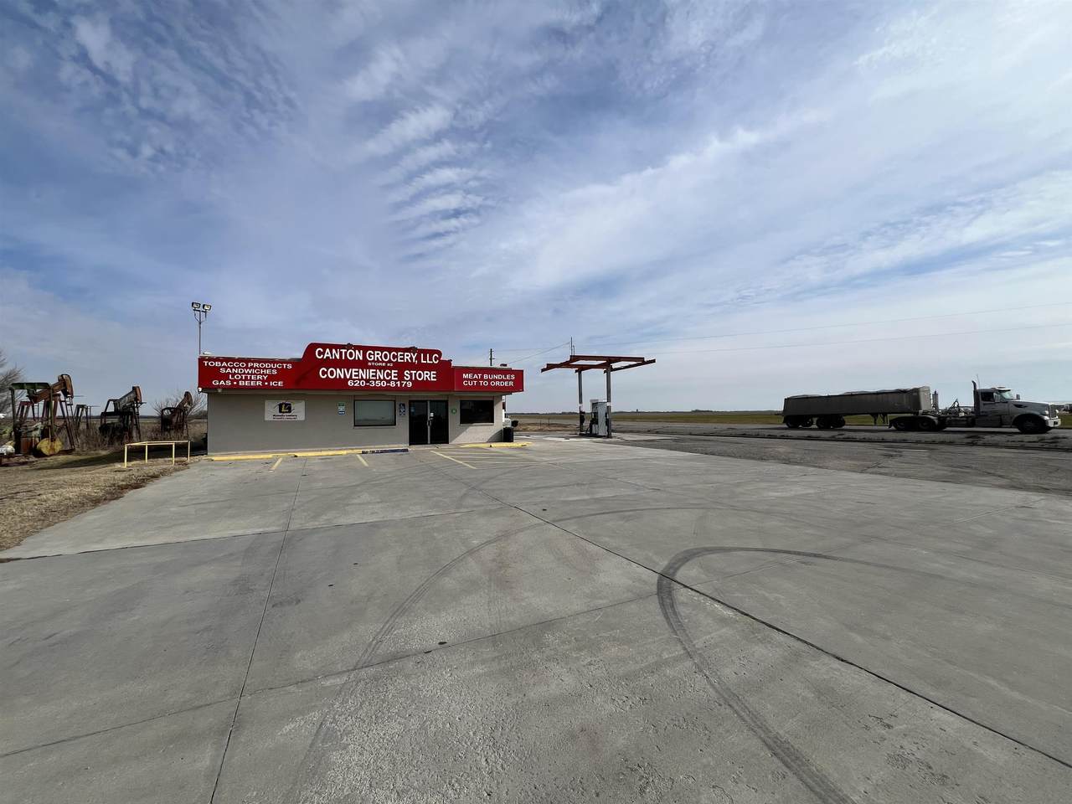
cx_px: 536
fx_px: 403
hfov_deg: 106.2
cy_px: 402
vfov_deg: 89.9
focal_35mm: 13
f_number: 1.8
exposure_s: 1/2874
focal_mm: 1.57
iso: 32
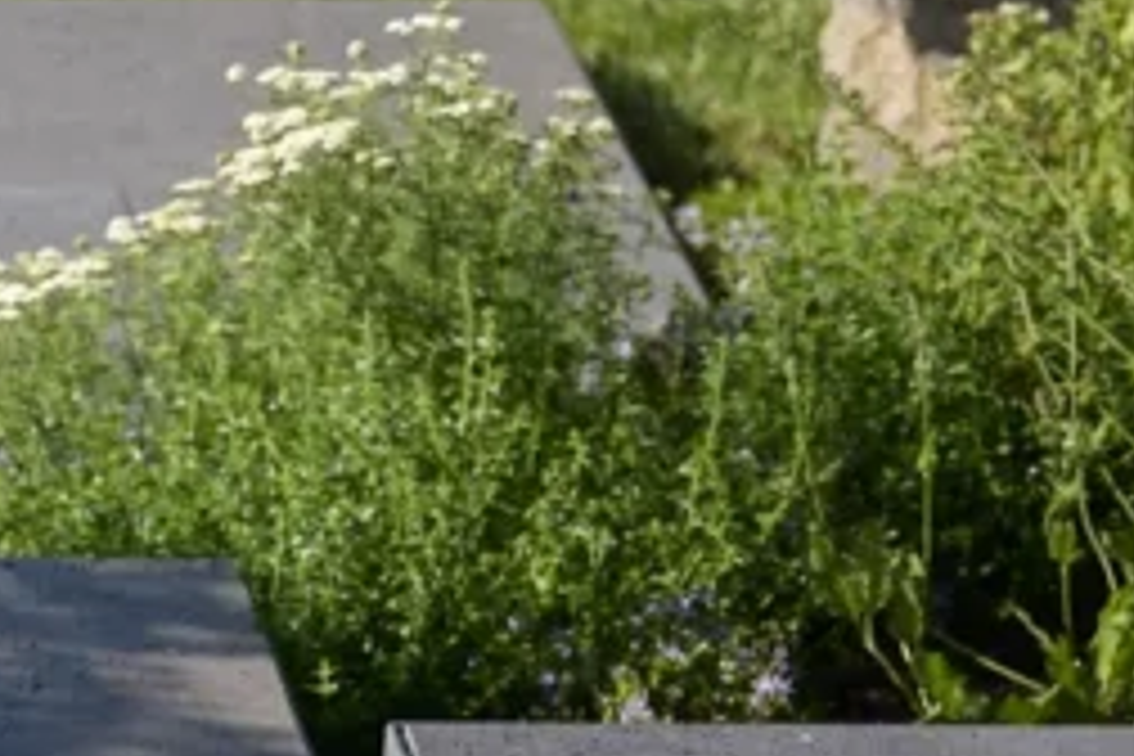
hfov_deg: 8.4
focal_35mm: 236
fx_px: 7433
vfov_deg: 5.8
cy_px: 1066
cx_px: -900
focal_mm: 58
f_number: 3.2
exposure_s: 1/640
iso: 100
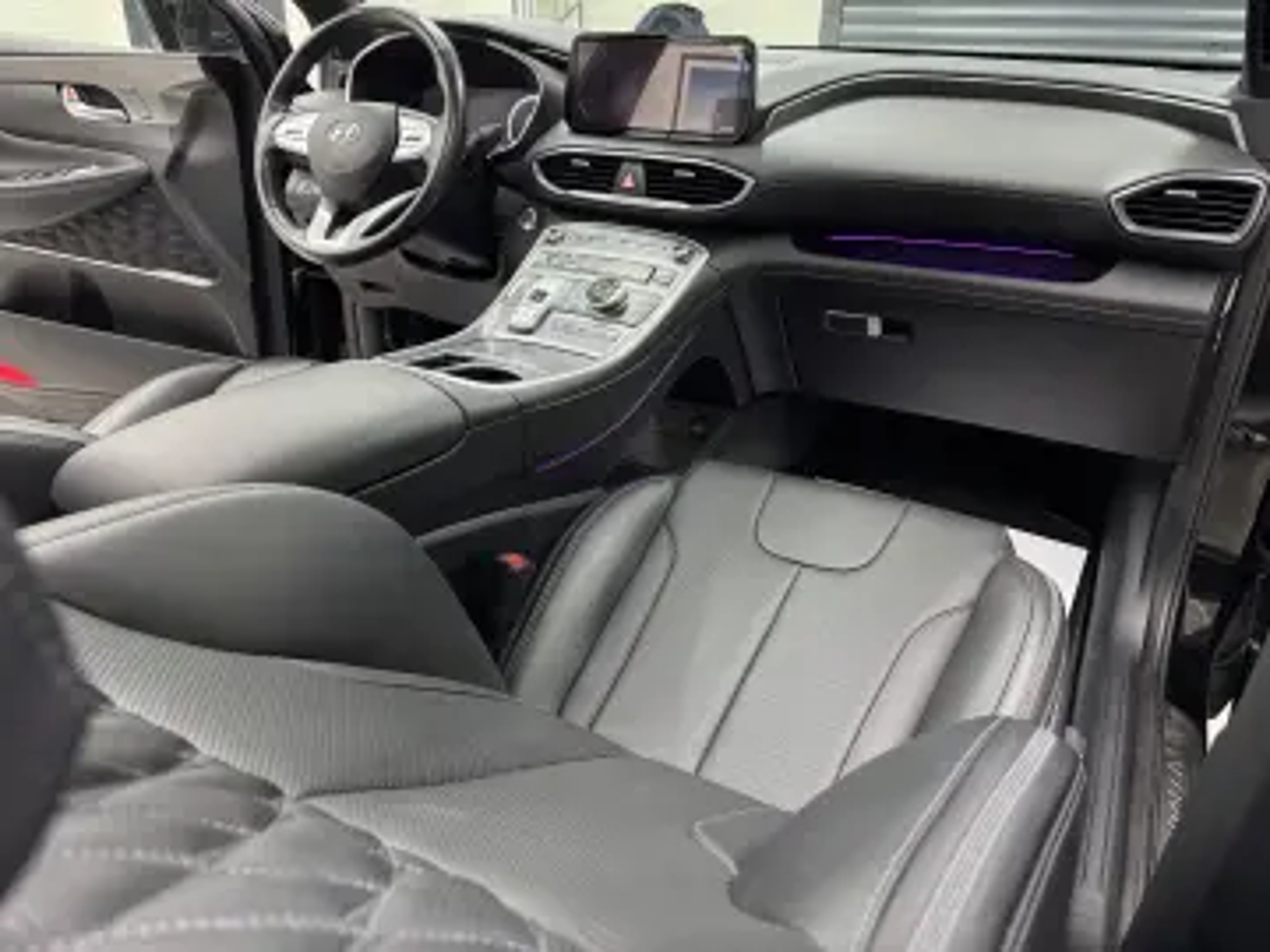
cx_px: 635
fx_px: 881
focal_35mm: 24
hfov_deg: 71.6
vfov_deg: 56.8
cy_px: 476
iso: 640
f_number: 1.78
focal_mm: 6.76
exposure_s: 1/33
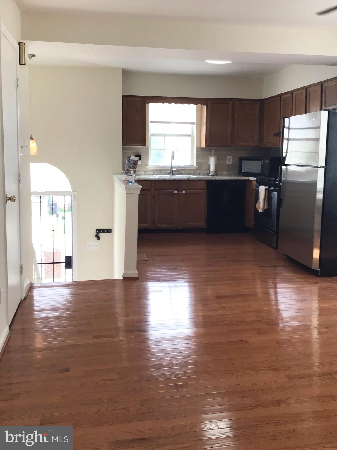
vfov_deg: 58.4
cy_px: 225
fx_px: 403
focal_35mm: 31
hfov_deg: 45.4
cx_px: 168
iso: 32
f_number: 2.4
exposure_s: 1/60
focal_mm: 3.3
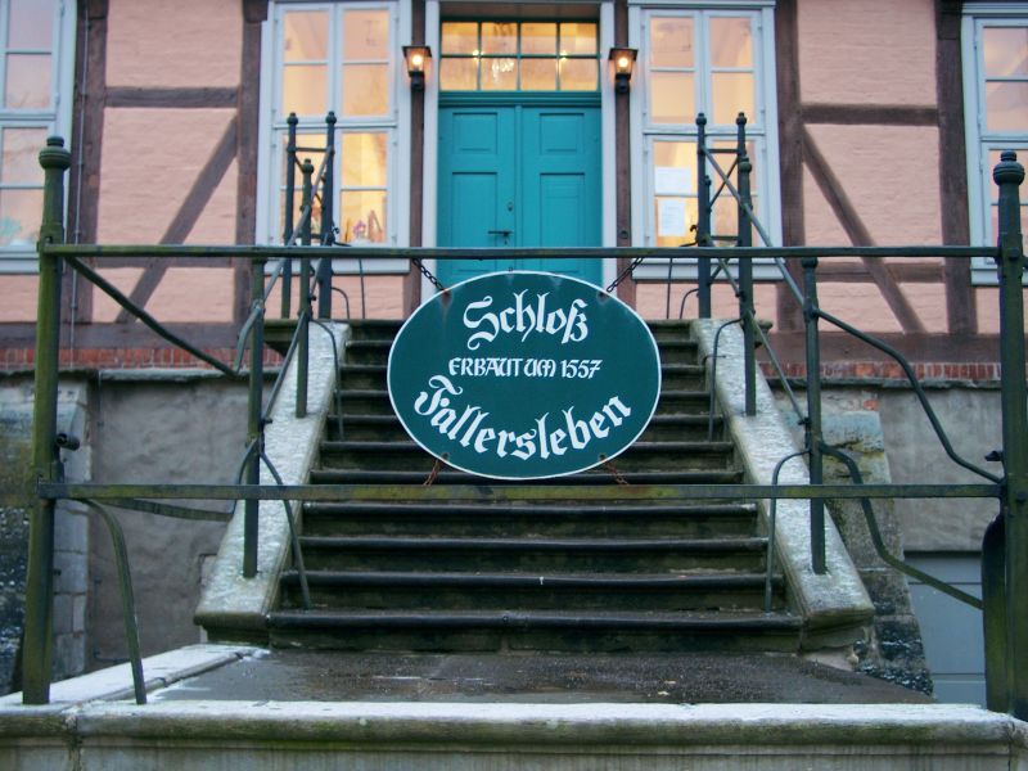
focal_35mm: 45
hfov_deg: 42.1
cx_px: 514
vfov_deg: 32.2
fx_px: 1336
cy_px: 386
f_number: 2
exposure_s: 1/30
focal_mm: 9.29
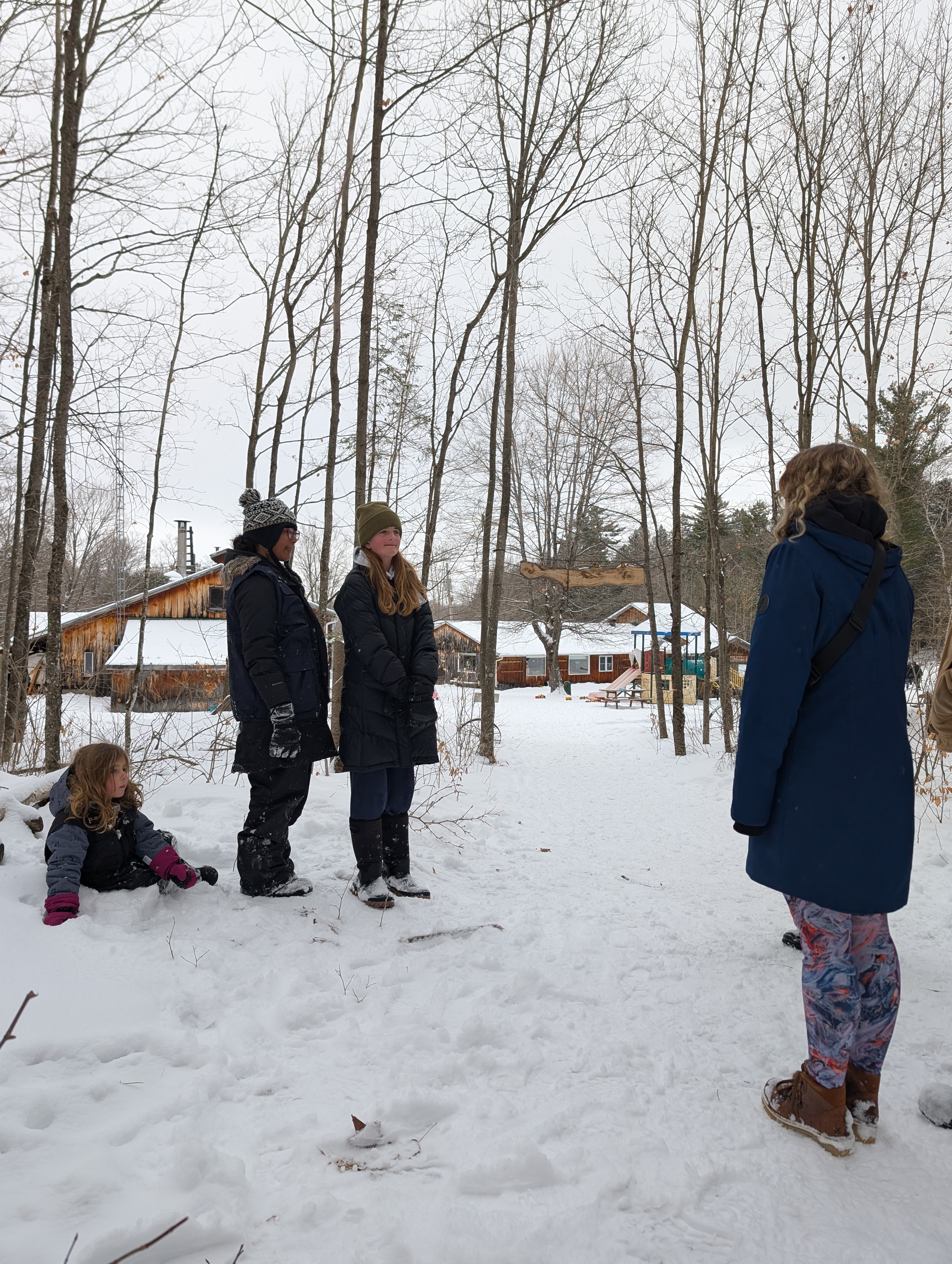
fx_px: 914
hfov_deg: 55.0
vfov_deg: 69.3
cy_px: 618
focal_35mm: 25
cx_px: 482
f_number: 1.68
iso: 31
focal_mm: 6.9
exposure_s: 1/386
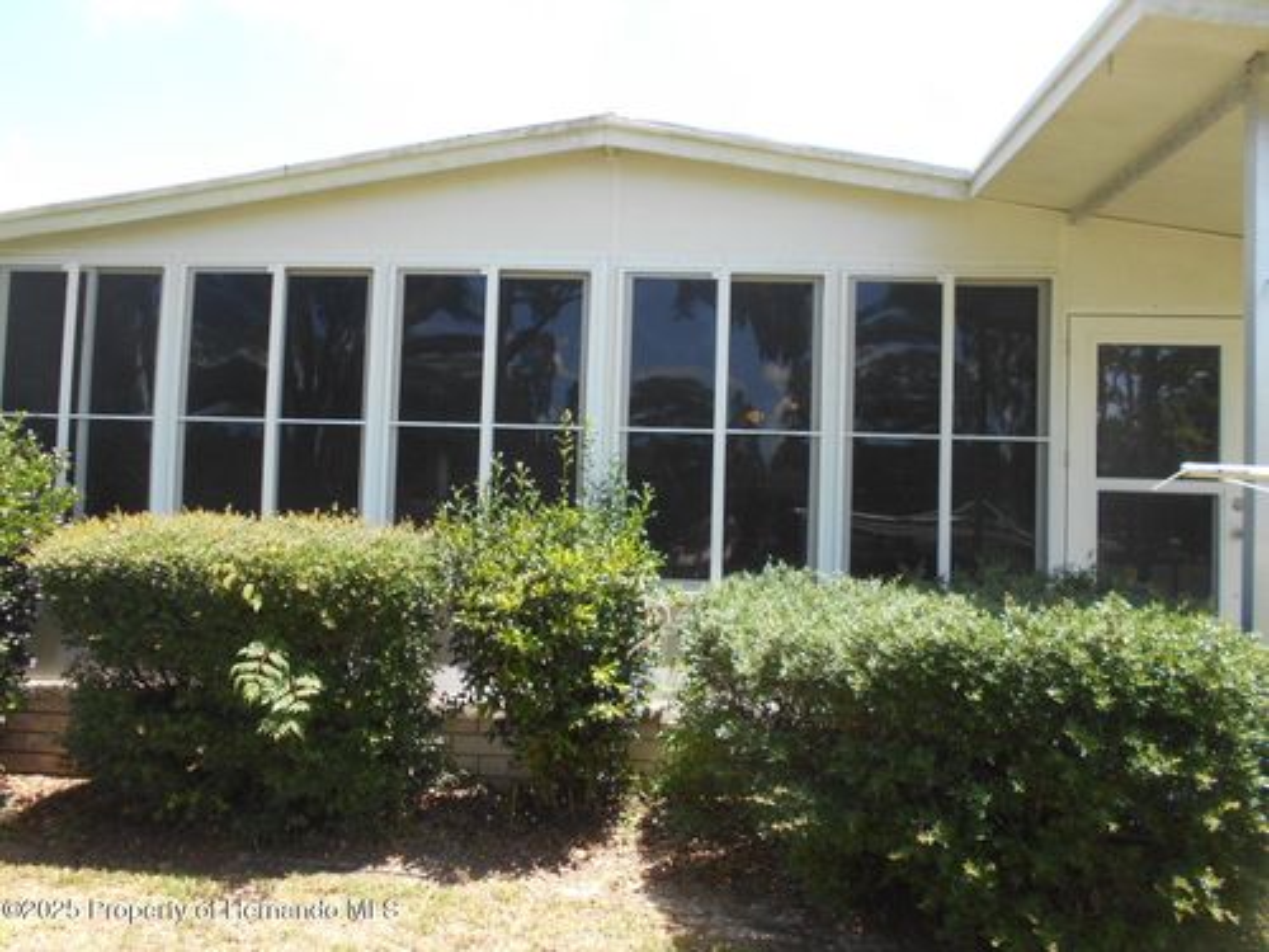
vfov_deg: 53.1
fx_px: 953
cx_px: 634
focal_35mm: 26
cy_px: 476
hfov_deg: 67.3
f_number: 3.2
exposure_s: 1/250
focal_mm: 4.6
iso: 80
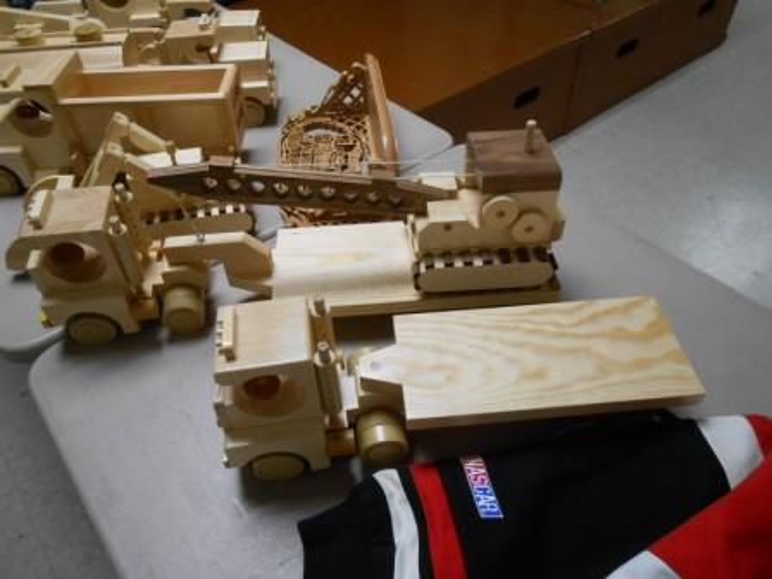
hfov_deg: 67.3
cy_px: 290
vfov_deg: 53.1
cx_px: 386
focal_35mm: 26
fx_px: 580
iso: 400
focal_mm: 4.6
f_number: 3.5
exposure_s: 1/25
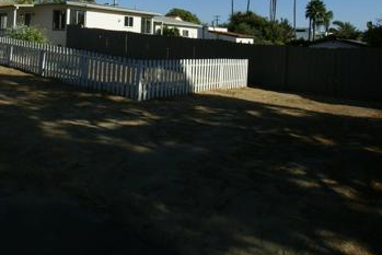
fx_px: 350
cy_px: 27
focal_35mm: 33
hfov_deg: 56.7
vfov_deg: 37.5
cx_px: 149
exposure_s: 1/250
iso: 100
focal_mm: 12
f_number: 11
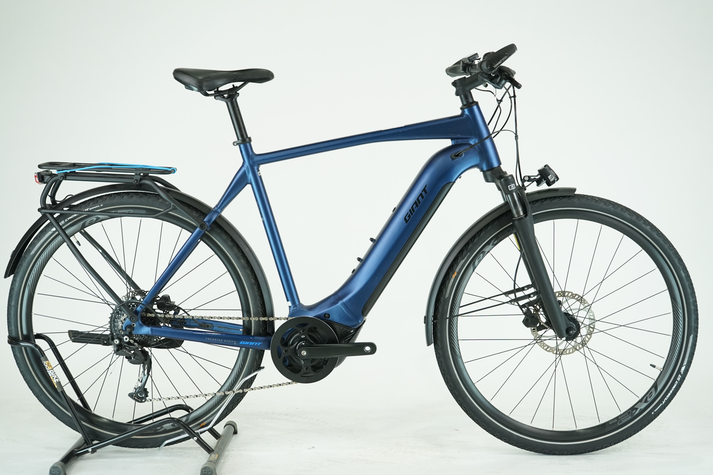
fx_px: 1050
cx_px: 356
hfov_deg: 37.5
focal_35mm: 53
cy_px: 238
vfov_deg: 25.5
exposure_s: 1/200
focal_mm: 53
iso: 1600
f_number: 5.6
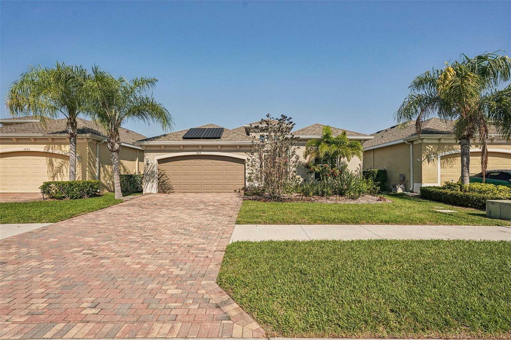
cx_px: 256
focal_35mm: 16
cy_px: 170
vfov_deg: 73.7
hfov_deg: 96.7
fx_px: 227
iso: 400
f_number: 8
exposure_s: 1/2000
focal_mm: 16
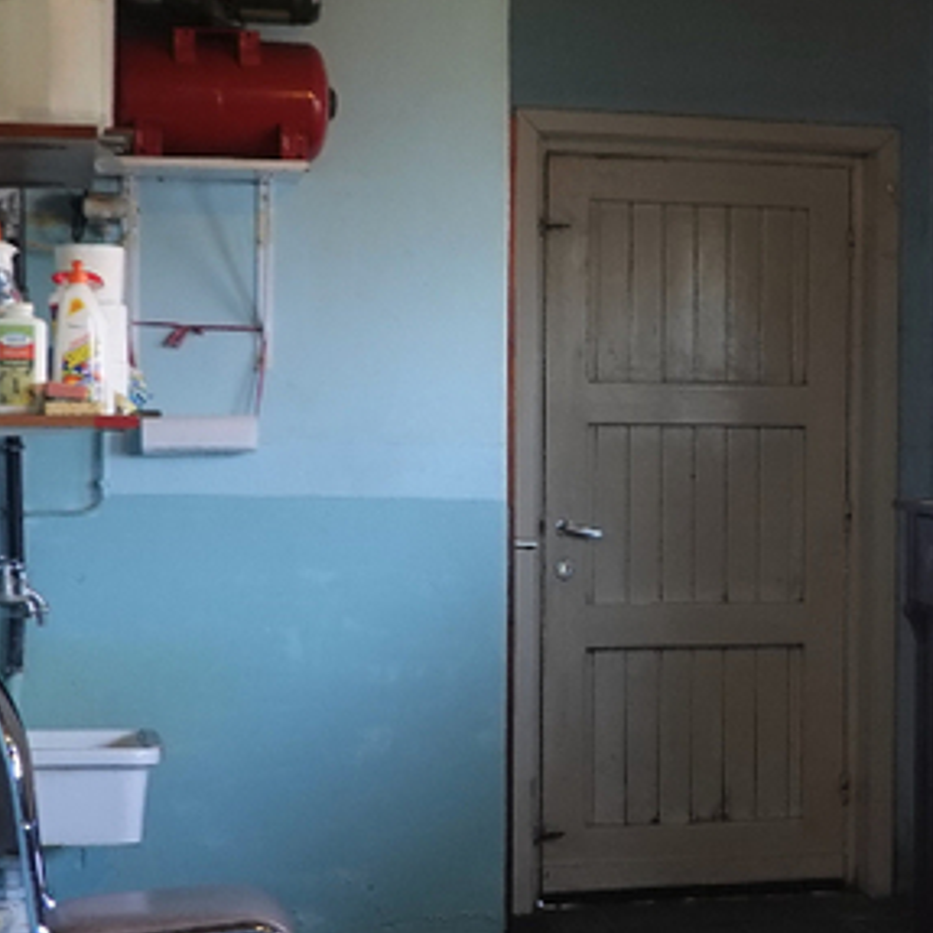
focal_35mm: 96
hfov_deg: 16.8
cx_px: 1291
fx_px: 2927
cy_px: 507
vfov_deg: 18.1
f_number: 2.8
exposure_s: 1/30
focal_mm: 9
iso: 250
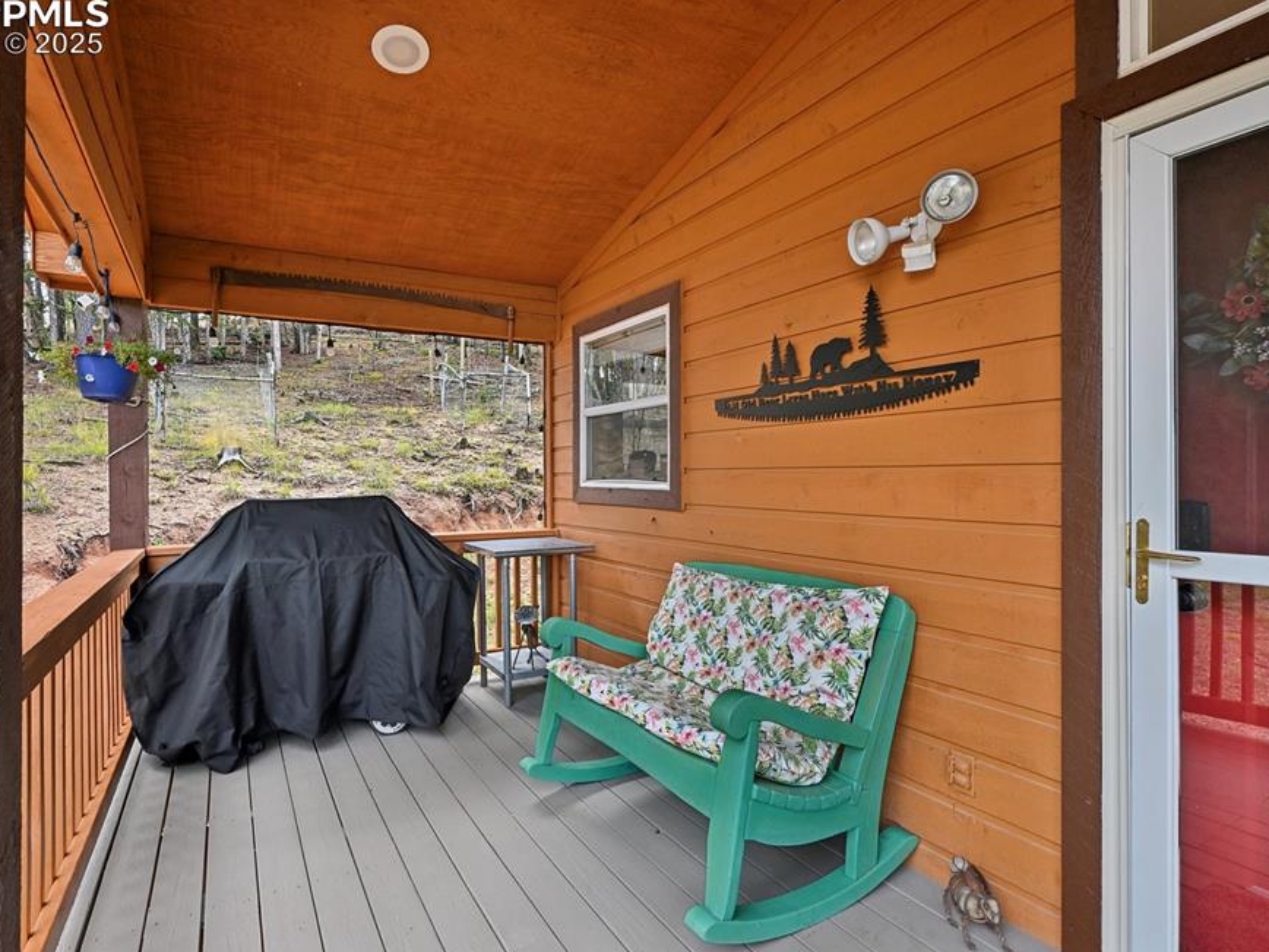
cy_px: 472
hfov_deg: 90.7
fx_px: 623
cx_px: 564
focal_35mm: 17
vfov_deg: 74.7
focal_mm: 15
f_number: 11
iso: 800
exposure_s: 1/30
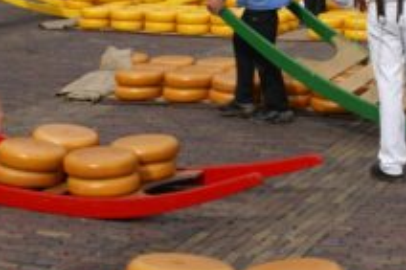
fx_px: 1341
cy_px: 67
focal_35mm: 119
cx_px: 337
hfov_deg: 17.1
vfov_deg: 11.5
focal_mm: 28
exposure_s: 1/125
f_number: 9
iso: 100
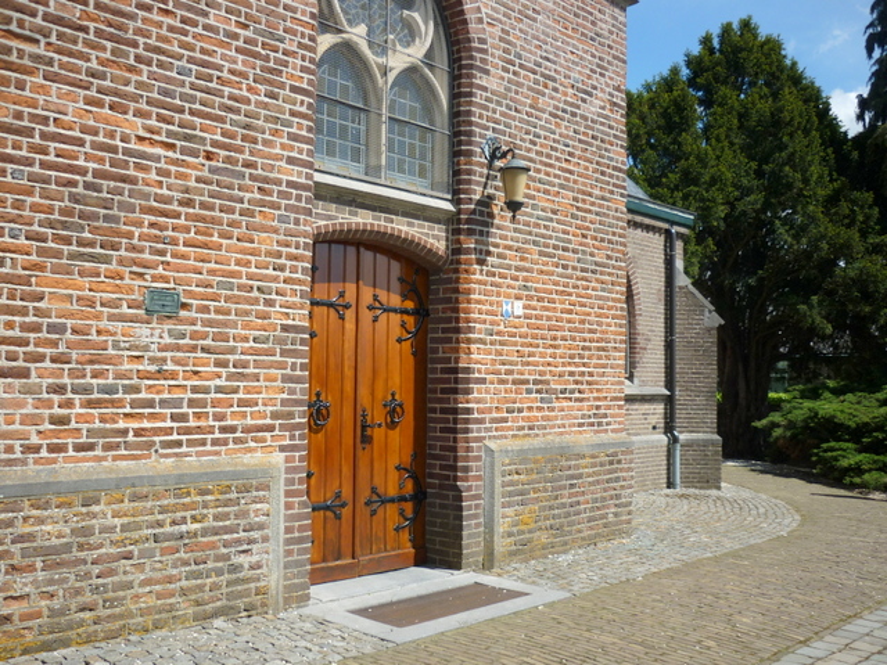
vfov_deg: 42.9
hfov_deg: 55.4
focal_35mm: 33
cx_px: 444
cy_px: 332
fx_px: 846
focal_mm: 5.5
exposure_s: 1/200
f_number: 8
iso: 80
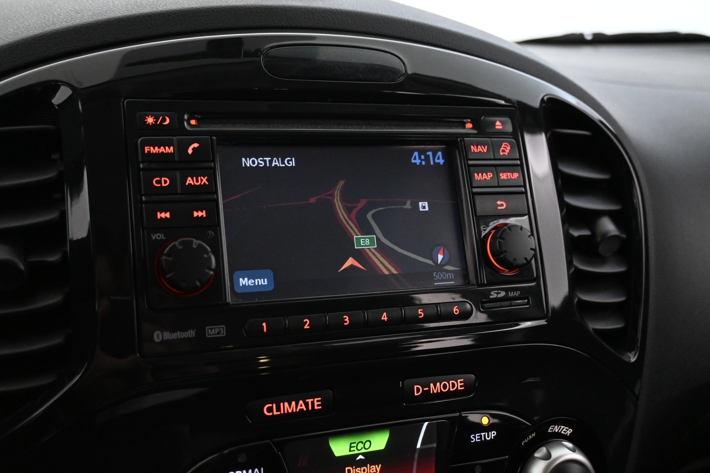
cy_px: 236
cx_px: 355
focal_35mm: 38
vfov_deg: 35.5
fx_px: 740
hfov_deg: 51.3
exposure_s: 1/40
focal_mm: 25
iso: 4500
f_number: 4.2
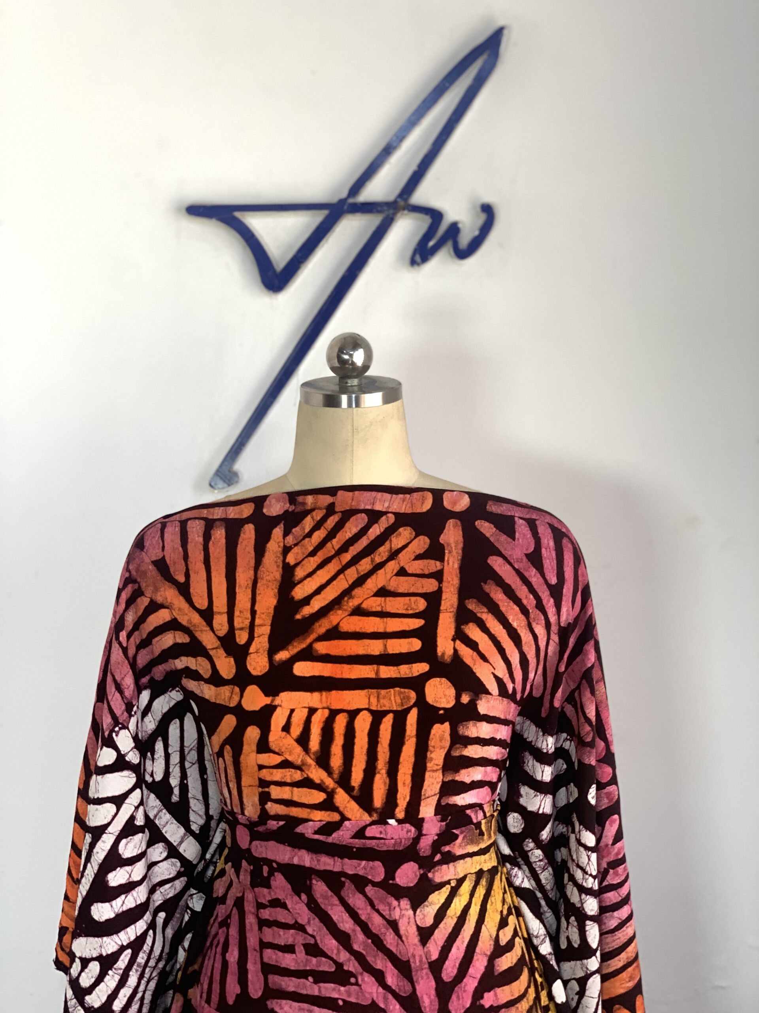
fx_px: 1520
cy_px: 506
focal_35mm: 52
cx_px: 380
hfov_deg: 28.0
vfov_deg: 36.8
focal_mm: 6
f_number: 2.4
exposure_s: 1/103
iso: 100
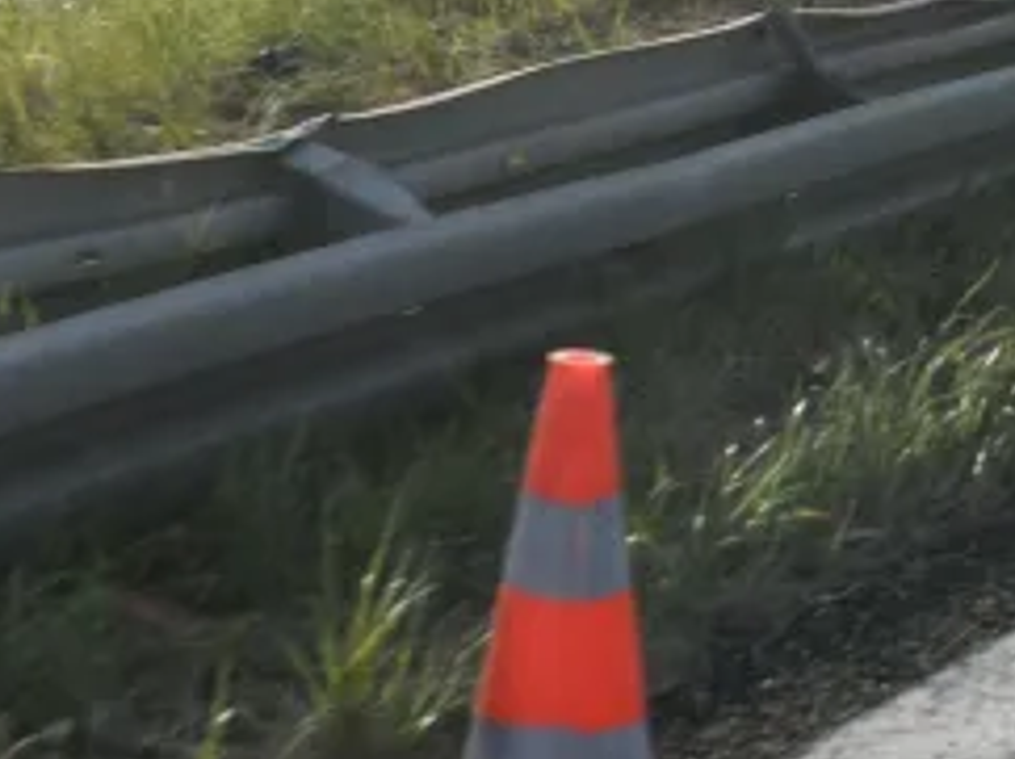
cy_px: -149
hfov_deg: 13.4
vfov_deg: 10.1
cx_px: 1049
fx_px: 4247
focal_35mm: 145
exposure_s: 1/1000
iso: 200
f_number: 5.6
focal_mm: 48
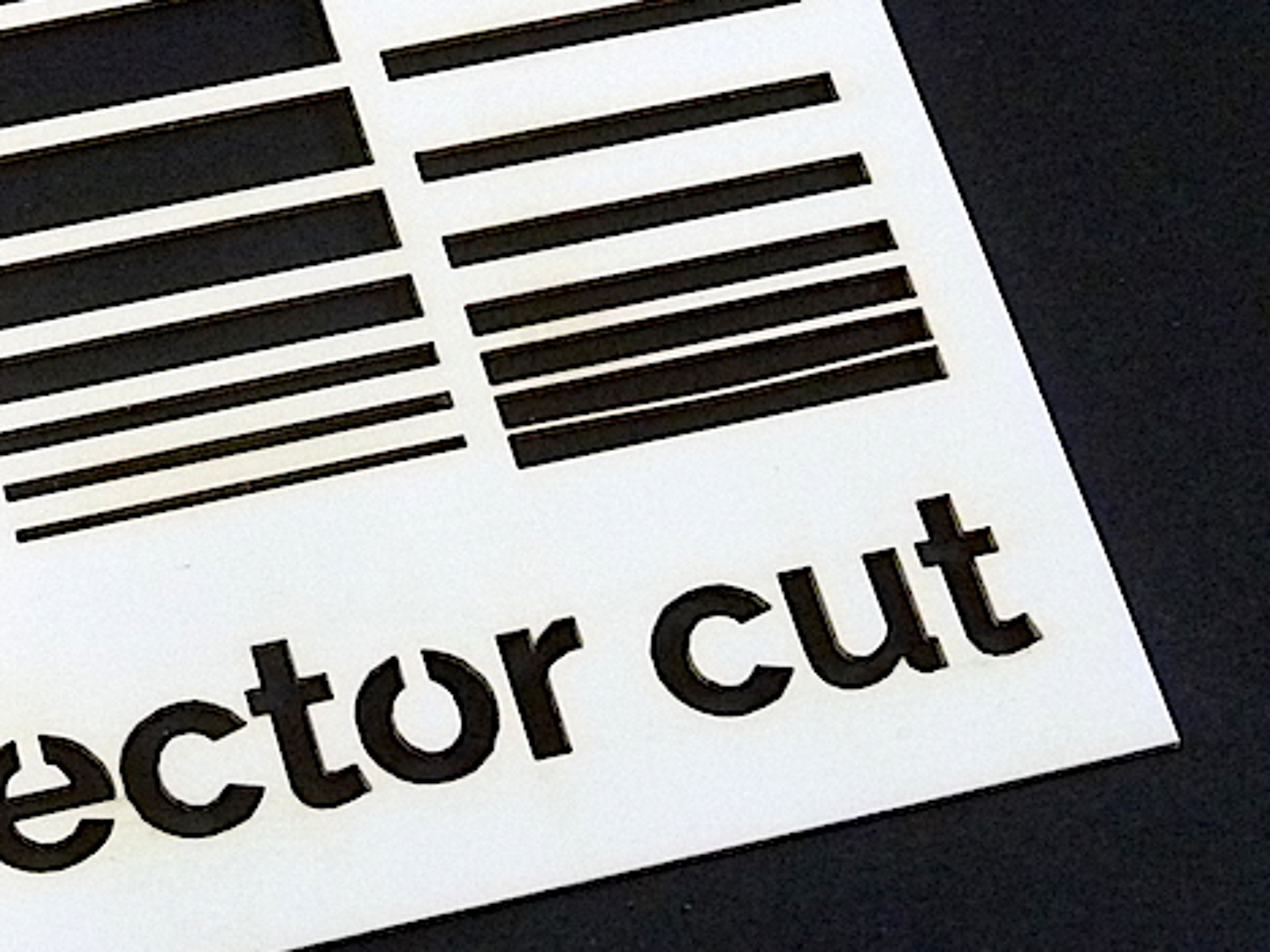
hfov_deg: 18.3
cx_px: 22
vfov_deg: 14.1
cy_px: 377
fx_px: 3852
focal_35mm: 105
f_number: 5.6
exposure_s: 1/60
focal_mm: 7.9
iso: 400
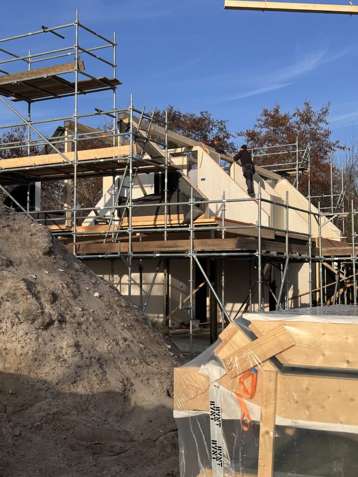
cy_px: 238
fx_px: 662
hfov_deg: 30.3
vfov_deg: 39.7
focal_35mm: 48
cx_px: 179
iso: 64
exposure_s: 1/3876
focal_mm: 6.86
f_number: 1.78
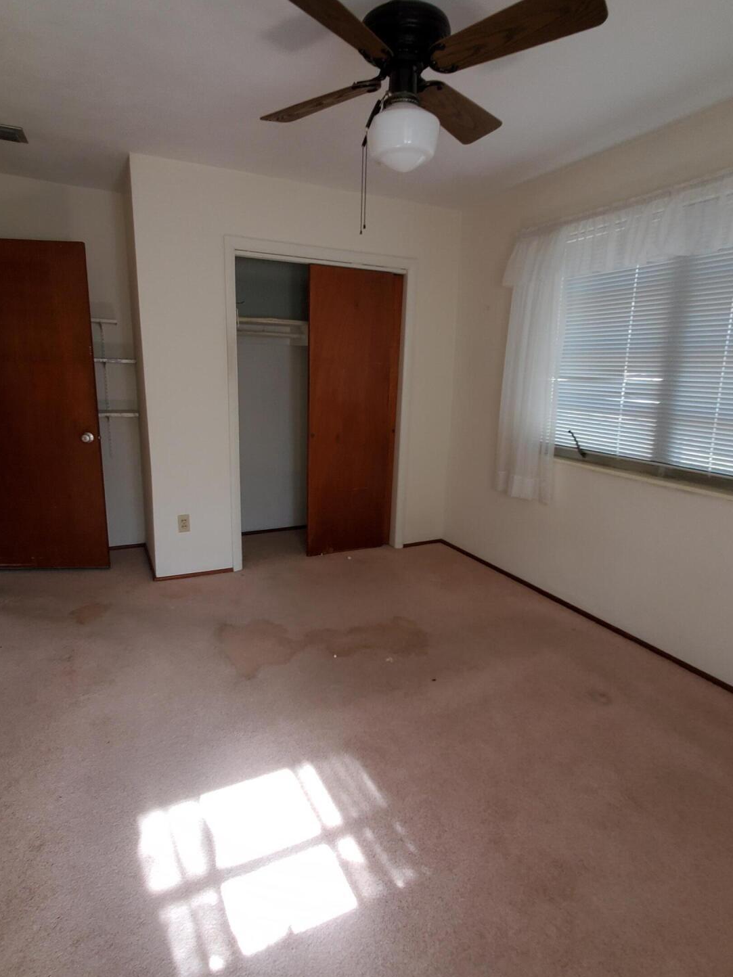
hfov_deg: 71.6
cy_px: 492
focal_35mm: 18
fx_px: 508
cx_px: 363
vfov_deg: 87.8
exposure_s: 1/60
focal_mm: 1.8
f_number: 2.2
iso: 100
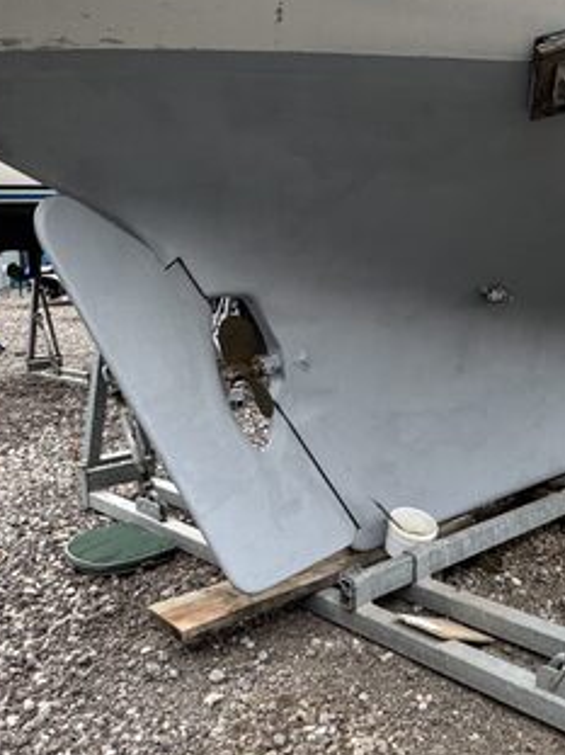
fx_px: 784
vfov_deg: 51.3
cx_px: 352
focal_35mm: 36
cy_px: 345
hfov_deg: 39.4
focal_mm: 2.22
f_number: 2.2
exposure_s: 1/136
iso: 40
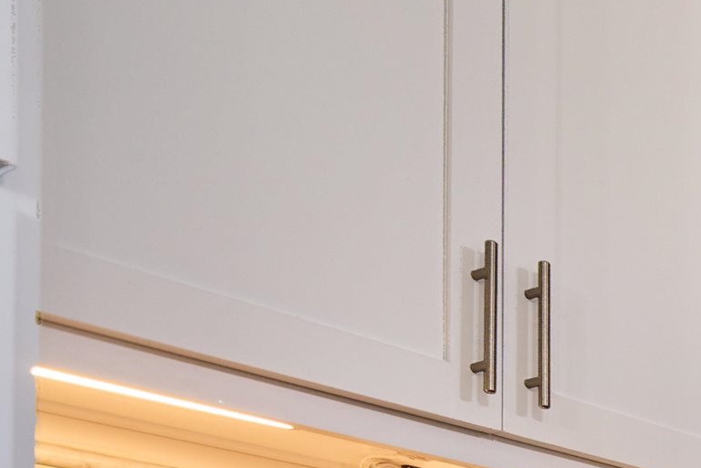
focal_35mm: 64
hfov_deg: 21.5
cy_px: 798
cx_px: 1240
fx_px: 1246
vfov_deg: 17.8
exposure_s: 1/60
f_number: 3.5
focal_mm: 16
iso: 1600
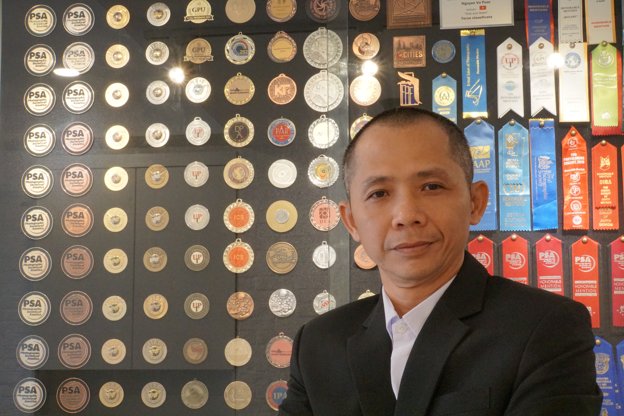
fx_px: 962
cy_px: 208
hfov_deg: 35.9
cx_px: 312
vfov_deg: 24.4
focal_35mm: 56
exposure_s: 1/15
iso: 6400
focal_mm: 37
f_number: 22
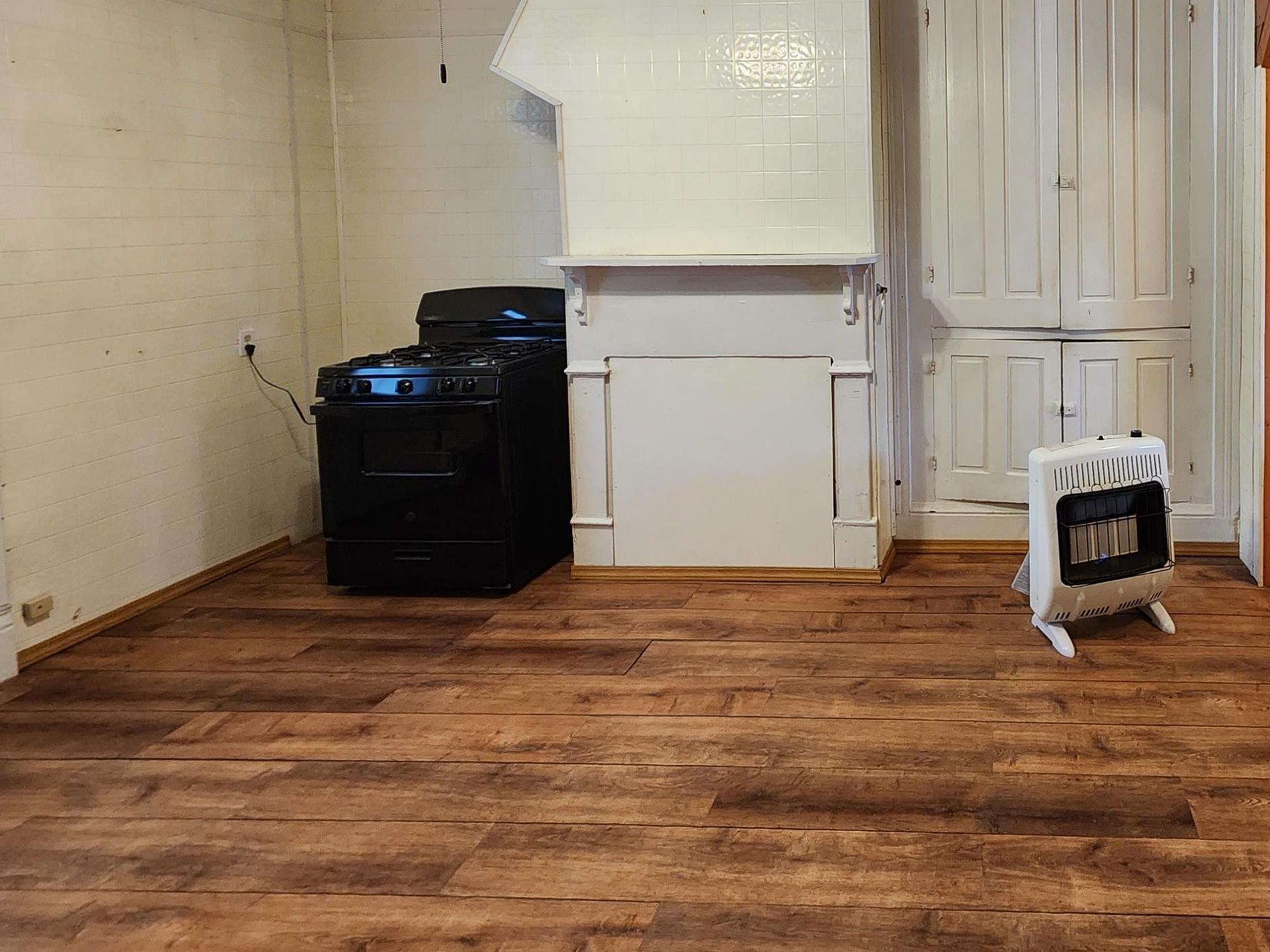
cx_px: 958
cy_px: 240
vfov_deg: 60.1
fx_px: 770
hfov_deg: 73.2
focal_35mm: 21
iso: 400
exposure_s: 1/60
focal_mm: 2.2
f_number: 2.2
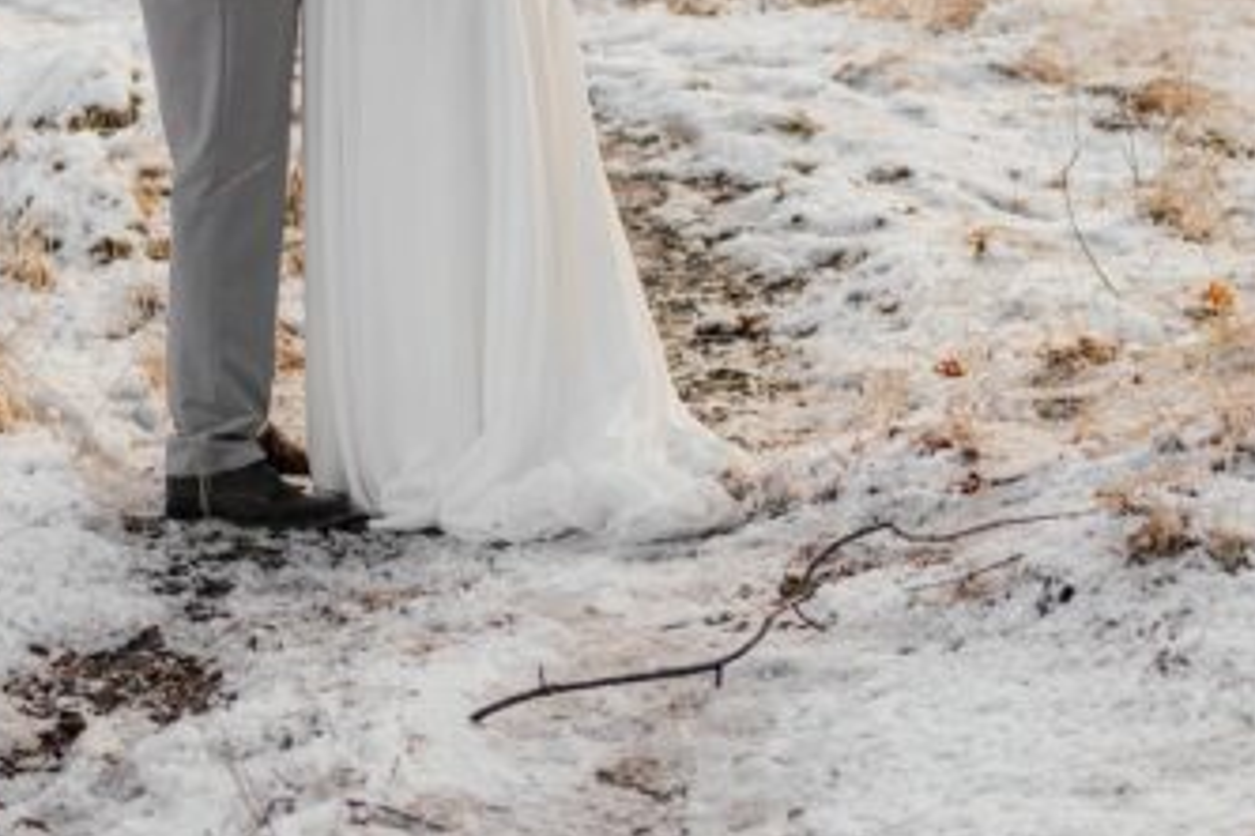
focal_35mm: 126
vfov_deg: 10.4
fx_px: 4392
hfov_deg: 16.3
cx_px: 577
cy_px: -527
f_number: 1.6
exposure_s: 1/1250
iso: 100
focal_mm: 35
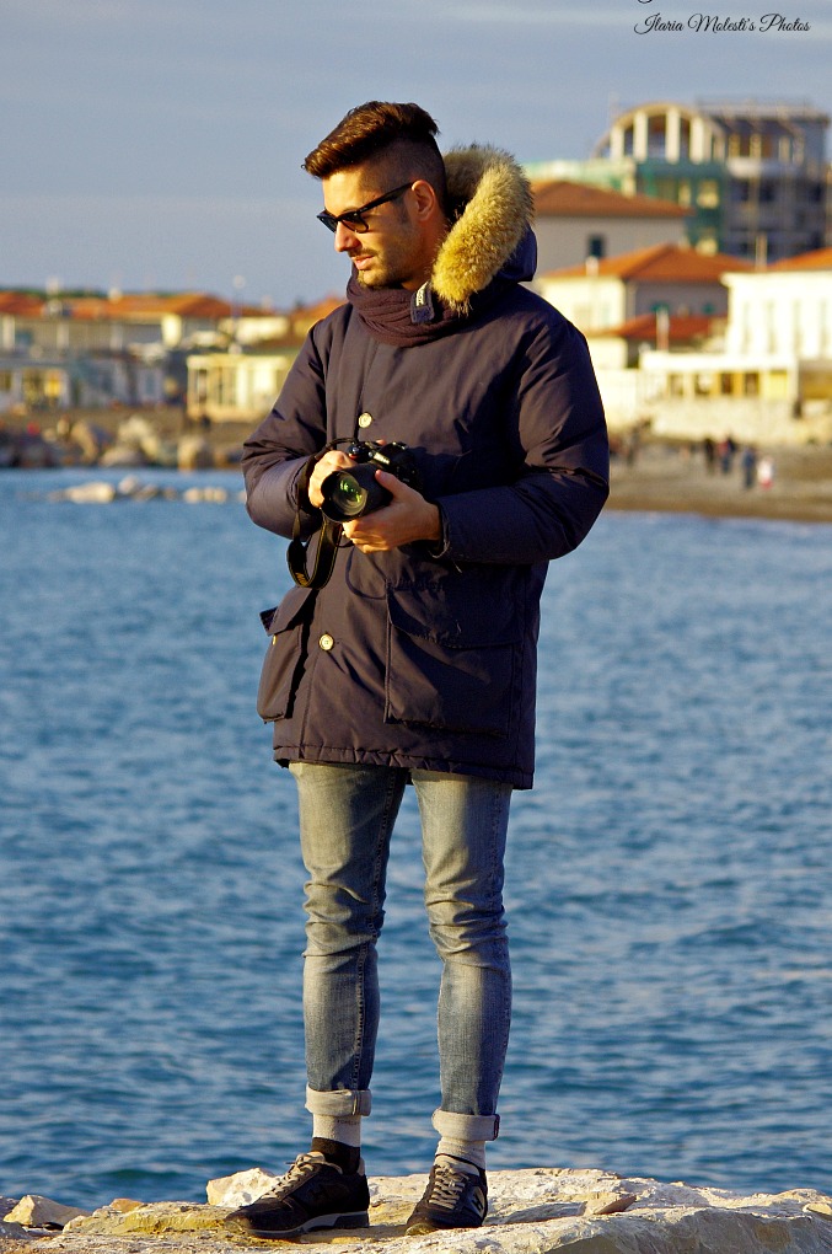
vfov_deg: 12.0
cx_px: 416
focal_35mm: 172
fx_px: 5981
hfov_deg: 8.0
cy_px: 627
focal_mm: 115
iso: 400
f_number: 6.3
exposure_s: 1/640
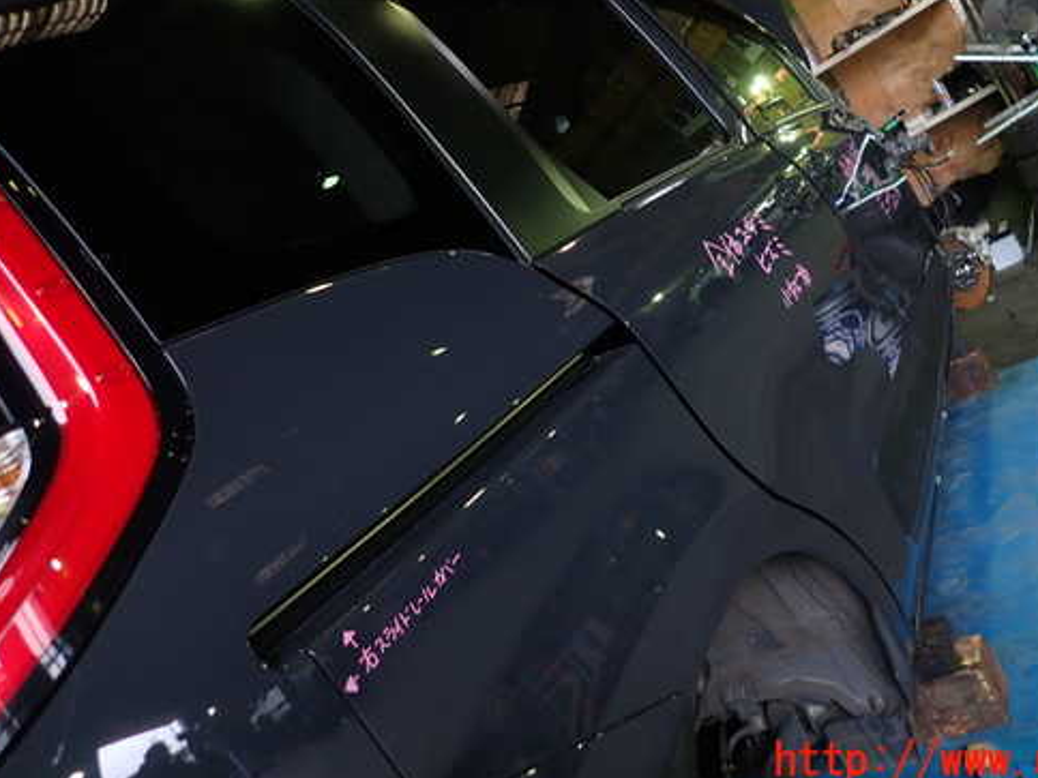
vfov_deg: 45.2
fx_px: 930
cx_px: 616
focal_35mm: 31
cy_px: 306
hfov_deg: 58.0
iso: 200
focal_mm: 4.5
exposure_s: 1/40
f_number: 2
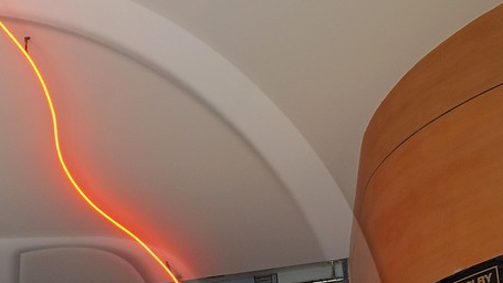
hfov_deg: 27.5
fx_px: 934
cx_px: -56
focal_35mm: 70
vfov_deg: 15.9
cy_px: 421
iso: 400
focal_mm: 19
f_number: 9
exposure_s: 1/15
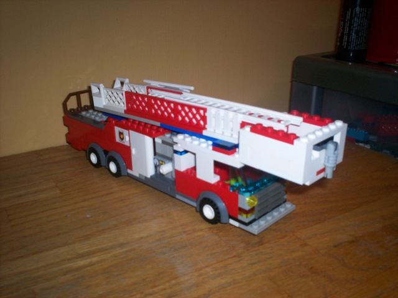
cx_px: 199
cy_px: 149
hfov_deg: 51.4
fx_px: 414
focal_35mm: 36
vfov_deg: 39.7
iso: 140
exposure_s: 1/240
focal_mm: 6
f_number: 4.5
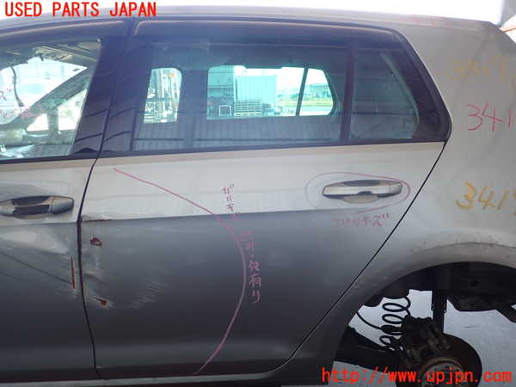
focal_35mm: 25
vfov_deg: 54.9
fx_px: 373
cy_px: 194
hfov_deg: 69.4
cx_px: 258
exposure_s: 1/60
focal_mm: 4.5
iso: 160
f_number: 2
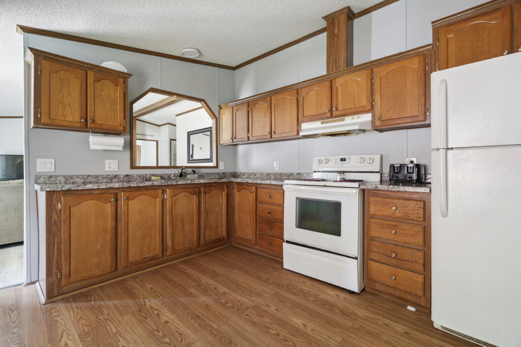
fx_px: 232
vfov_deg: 73.8
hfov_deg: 96.7
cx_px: 260
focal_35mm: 16
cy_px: 174
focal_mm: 16
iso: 400
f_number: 8
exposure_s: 1/1.25
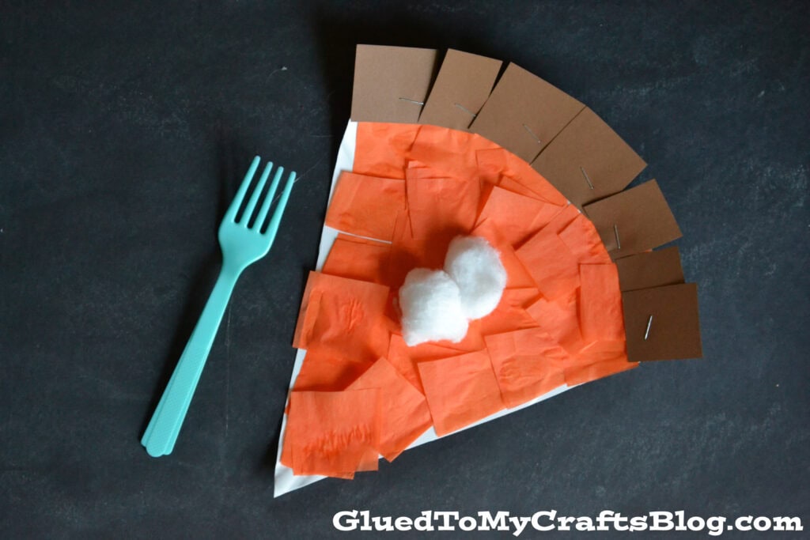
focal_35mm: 82
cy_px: 270
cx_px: 405
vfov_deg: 16.6
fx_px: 1856
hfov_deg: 24.6
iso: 3200
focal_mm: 55
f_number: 5.6
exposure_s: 1/50
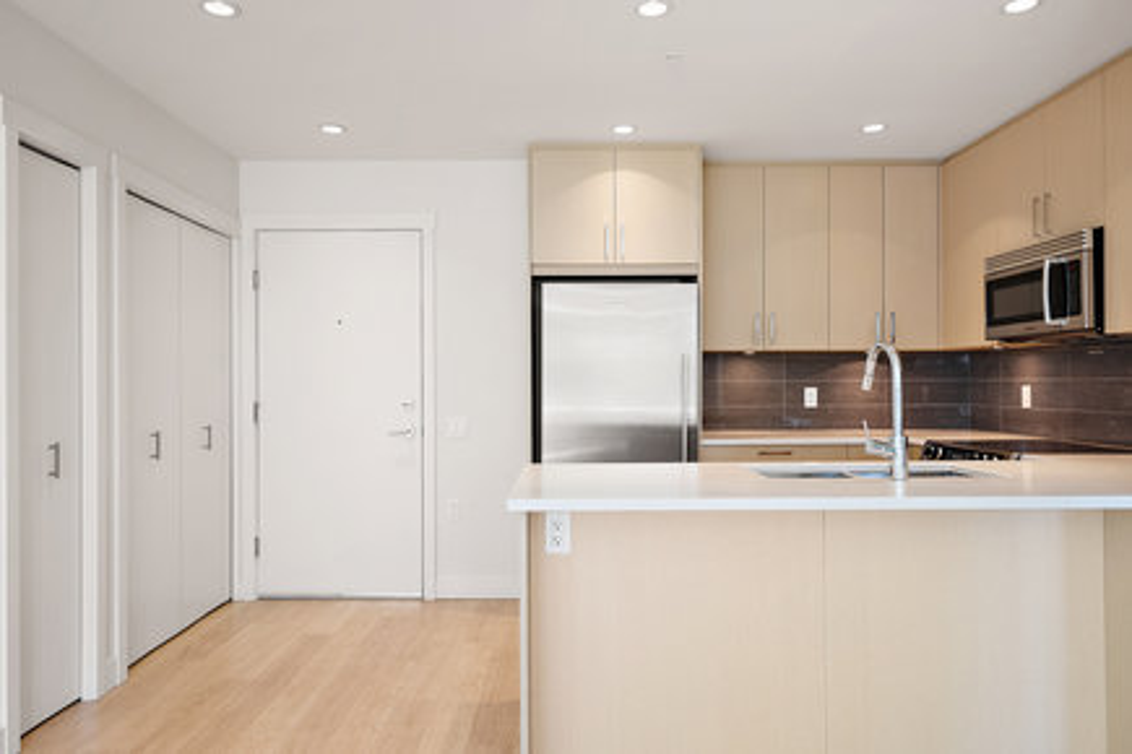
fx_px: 755
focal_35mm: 24
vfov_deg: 53.1
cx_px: 566
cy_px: 377
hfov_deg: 73.7
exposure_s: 1/5
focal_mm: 24
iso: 400
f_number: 7.1
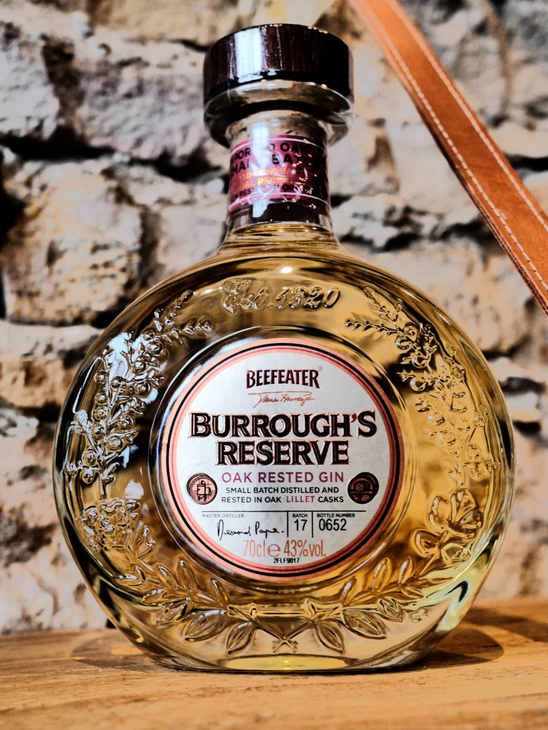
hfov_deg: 36.0
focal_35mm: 40
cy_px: 365
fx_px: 844
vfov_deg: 46.8
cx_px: 274
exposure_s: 1/60
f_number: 3.5
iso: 500
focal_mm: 20
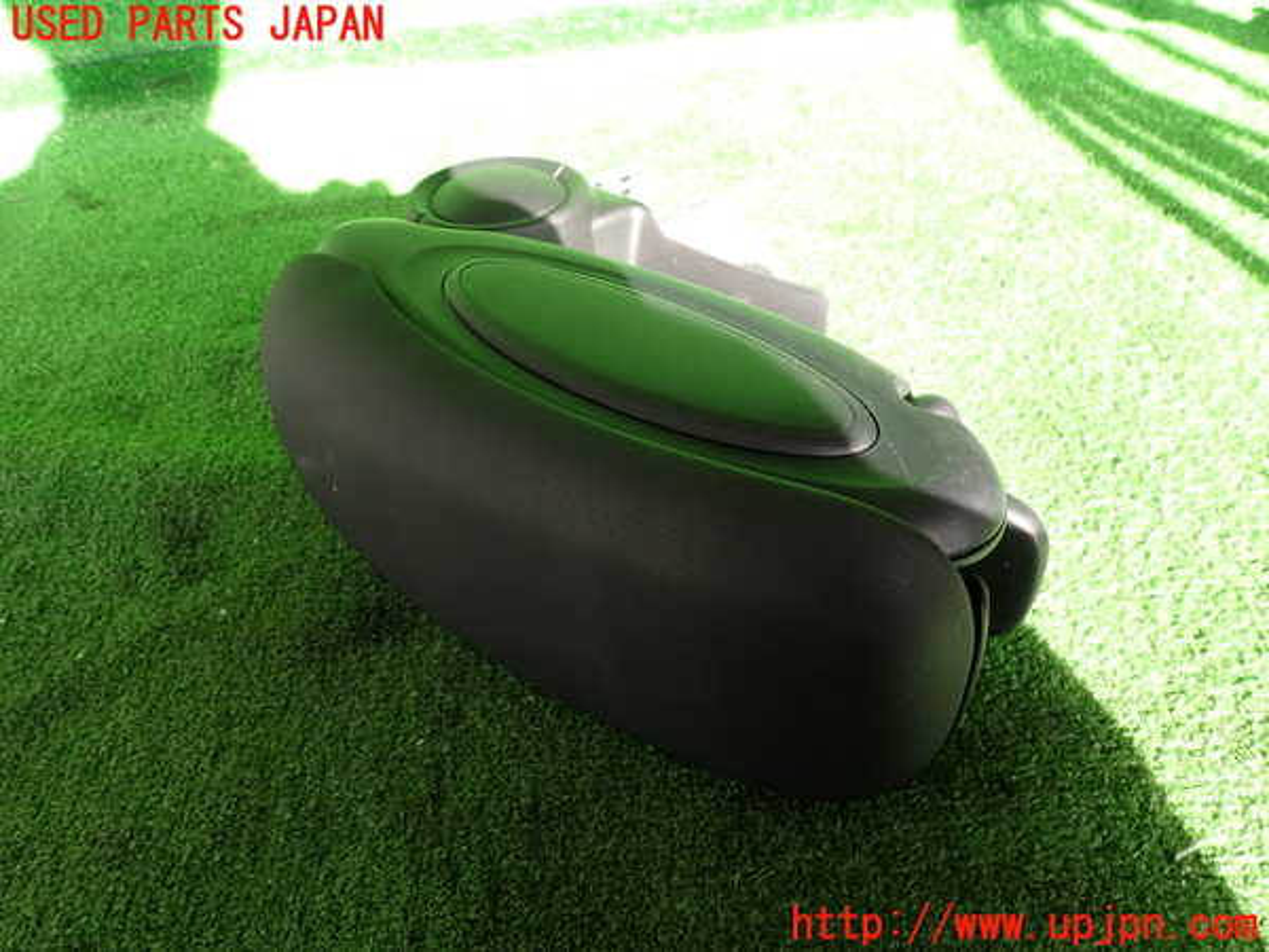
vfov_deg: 54.9
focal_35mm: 25
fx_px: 916
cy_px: 476
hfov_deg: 69.4
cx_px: 634
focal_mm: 4.5
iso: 100
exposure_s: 1/80
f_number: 2.8
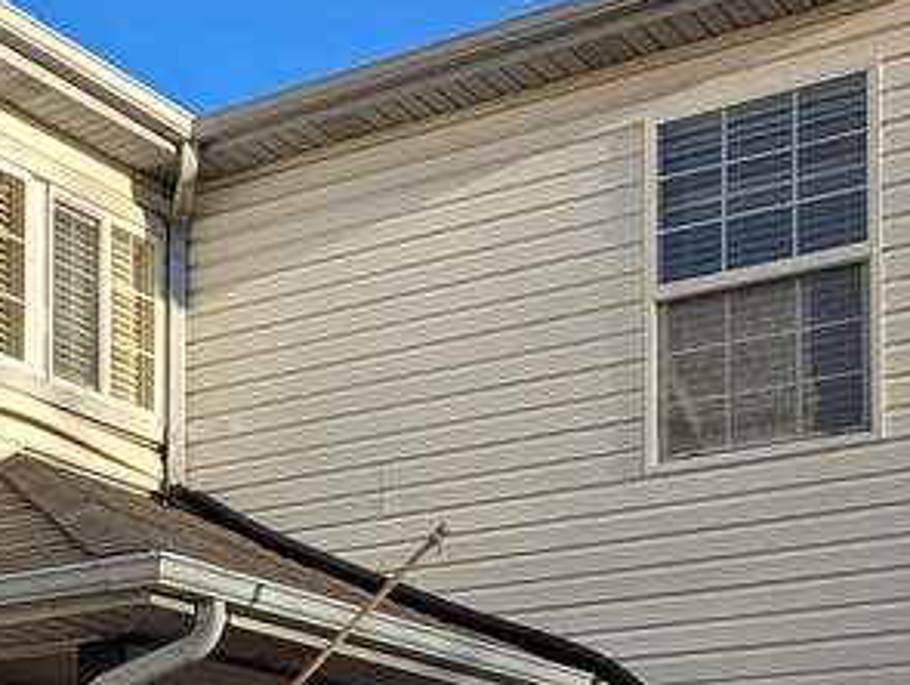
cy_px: 858
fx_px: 2185
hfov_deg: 22.1
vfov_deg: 16.9
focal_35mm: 83
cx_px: -123
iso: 43
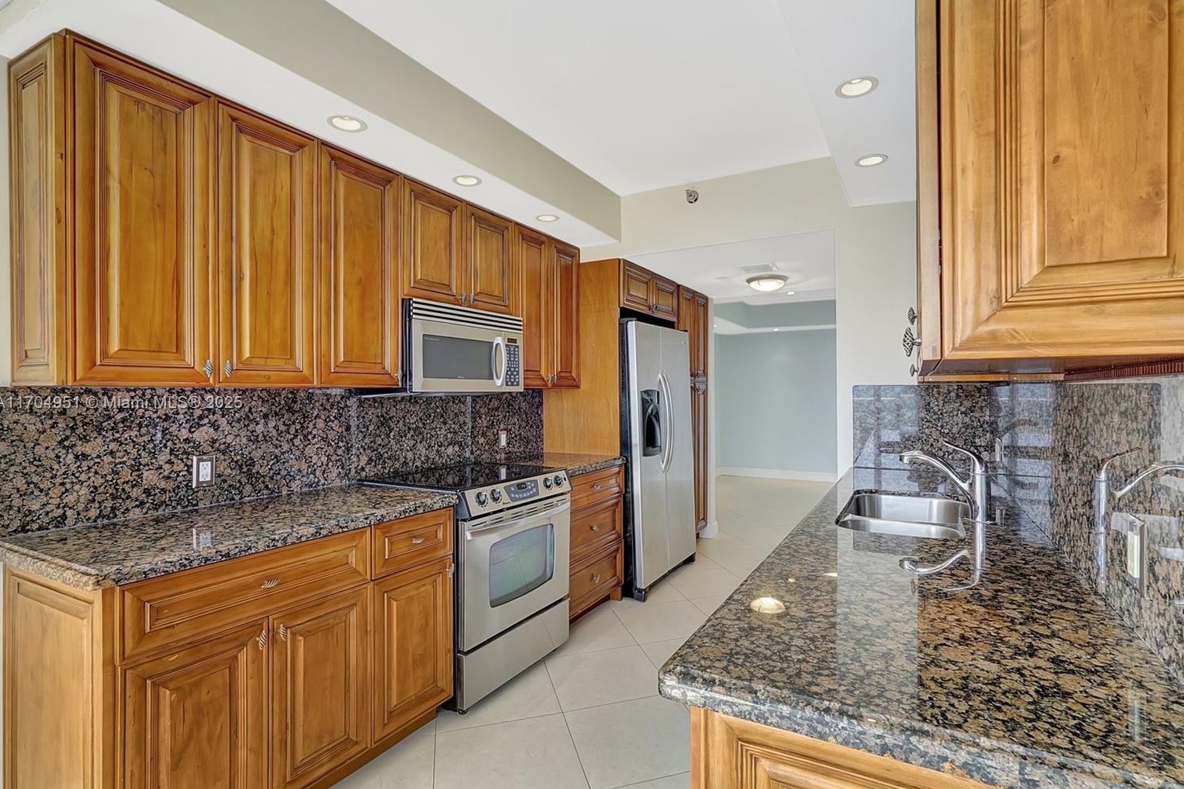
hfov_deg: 91.4
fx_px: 577
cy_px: 404
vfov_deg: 68.8
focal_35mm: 18
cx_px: 620
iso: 640
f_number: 13
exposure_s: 1/10
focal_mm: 16.5
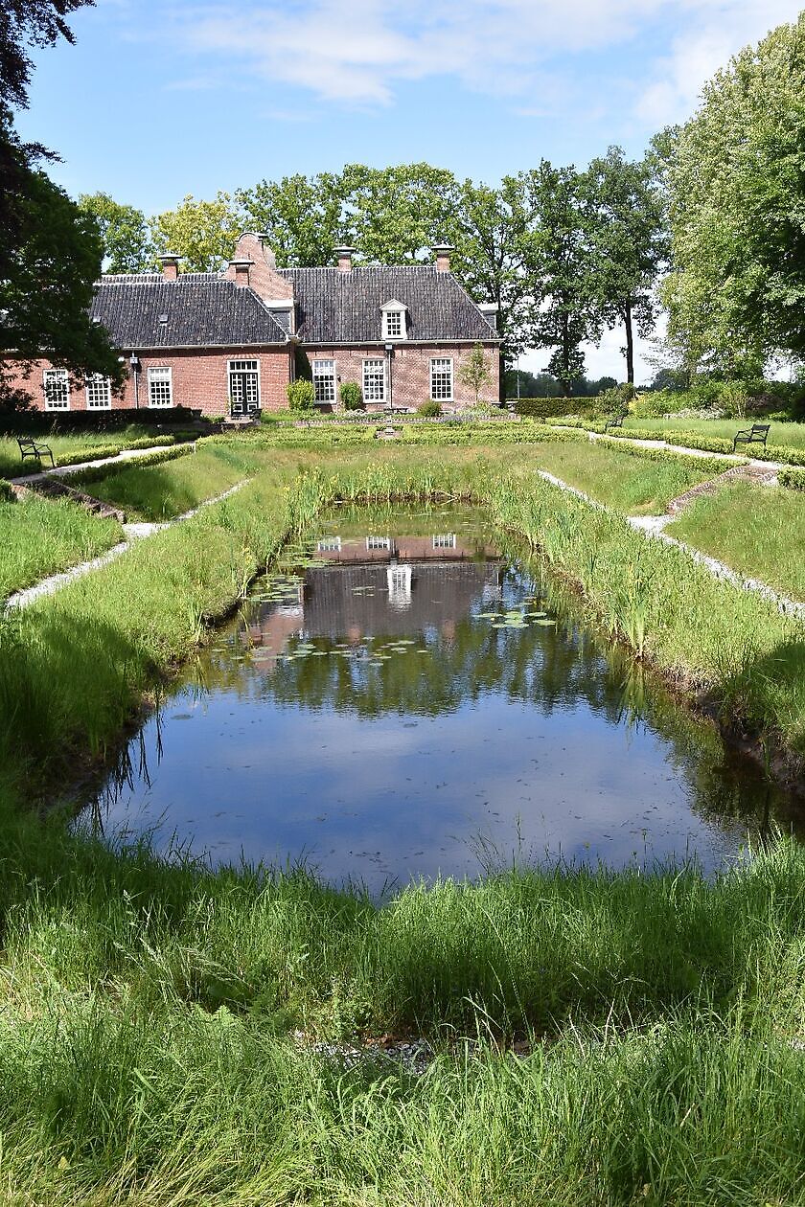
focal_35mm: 39
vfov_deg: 49.6
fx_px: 1308
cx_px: 402
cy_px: 604
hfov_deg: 34.2
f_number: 8
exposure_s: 1/250
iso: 200
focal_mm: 26
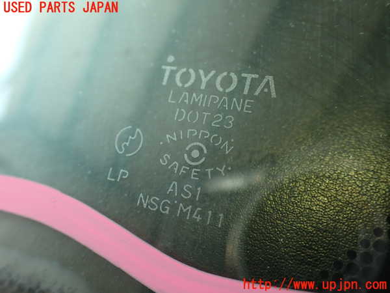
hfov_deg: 56.8
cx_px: 195
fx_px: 361
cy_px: 146
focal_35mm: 32
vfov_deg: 44.2
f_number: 2.4
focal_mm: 5.79
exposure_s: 1/60
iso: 125
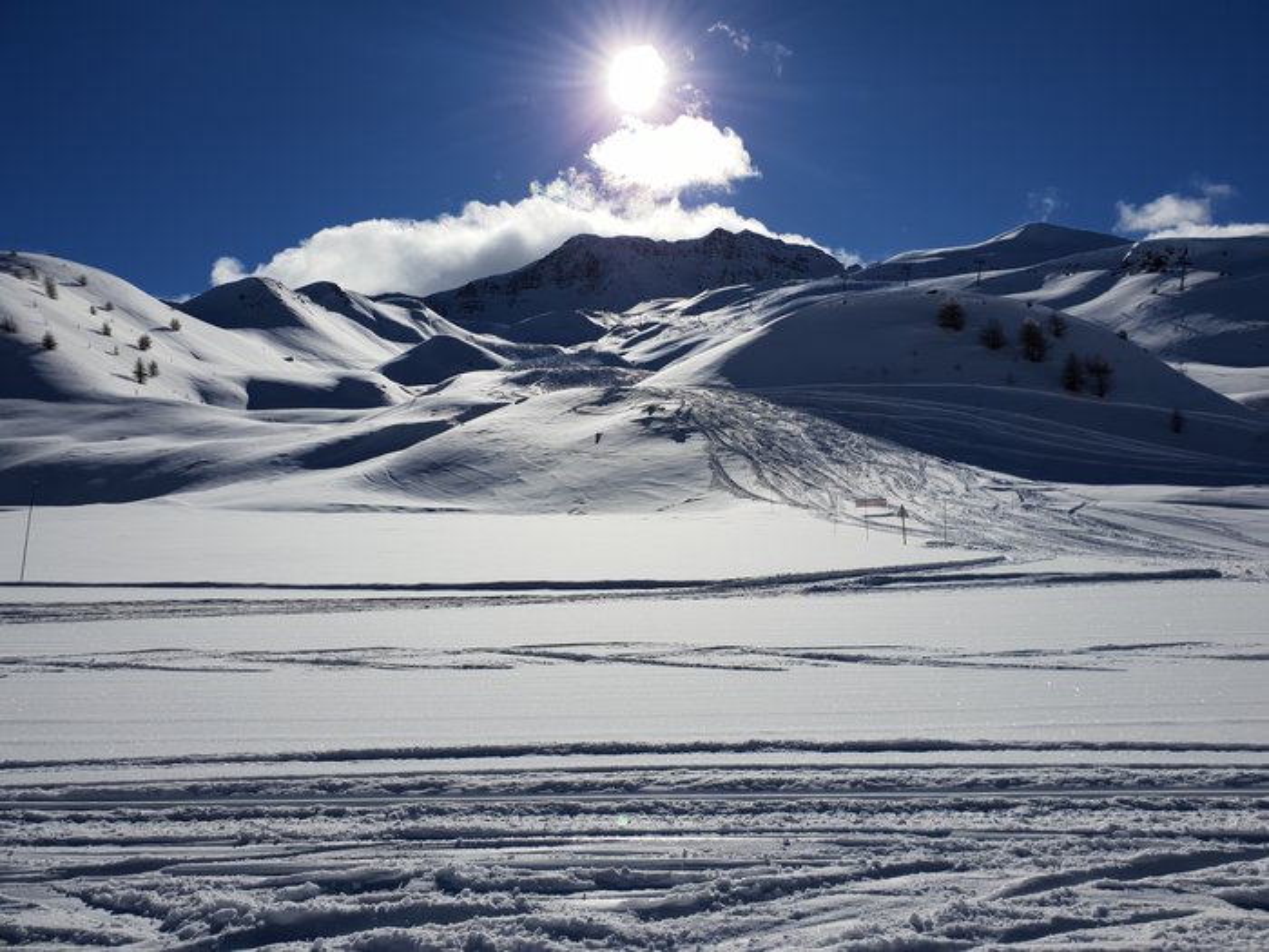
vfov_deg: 53.1
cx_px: 634
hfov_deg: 67.3
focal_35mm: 26
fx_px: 953
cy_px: 476
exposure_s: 1/8000
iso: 50
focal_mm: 4.3
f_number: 2.4
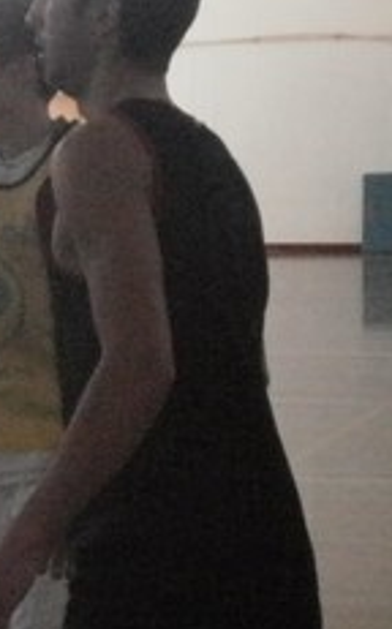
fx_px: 2329
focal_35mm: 136
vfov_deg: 15.4
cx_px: -128
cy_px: 329
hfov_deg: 9.4
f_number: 3.1
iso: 800
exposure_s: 1/640
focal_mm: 6.51
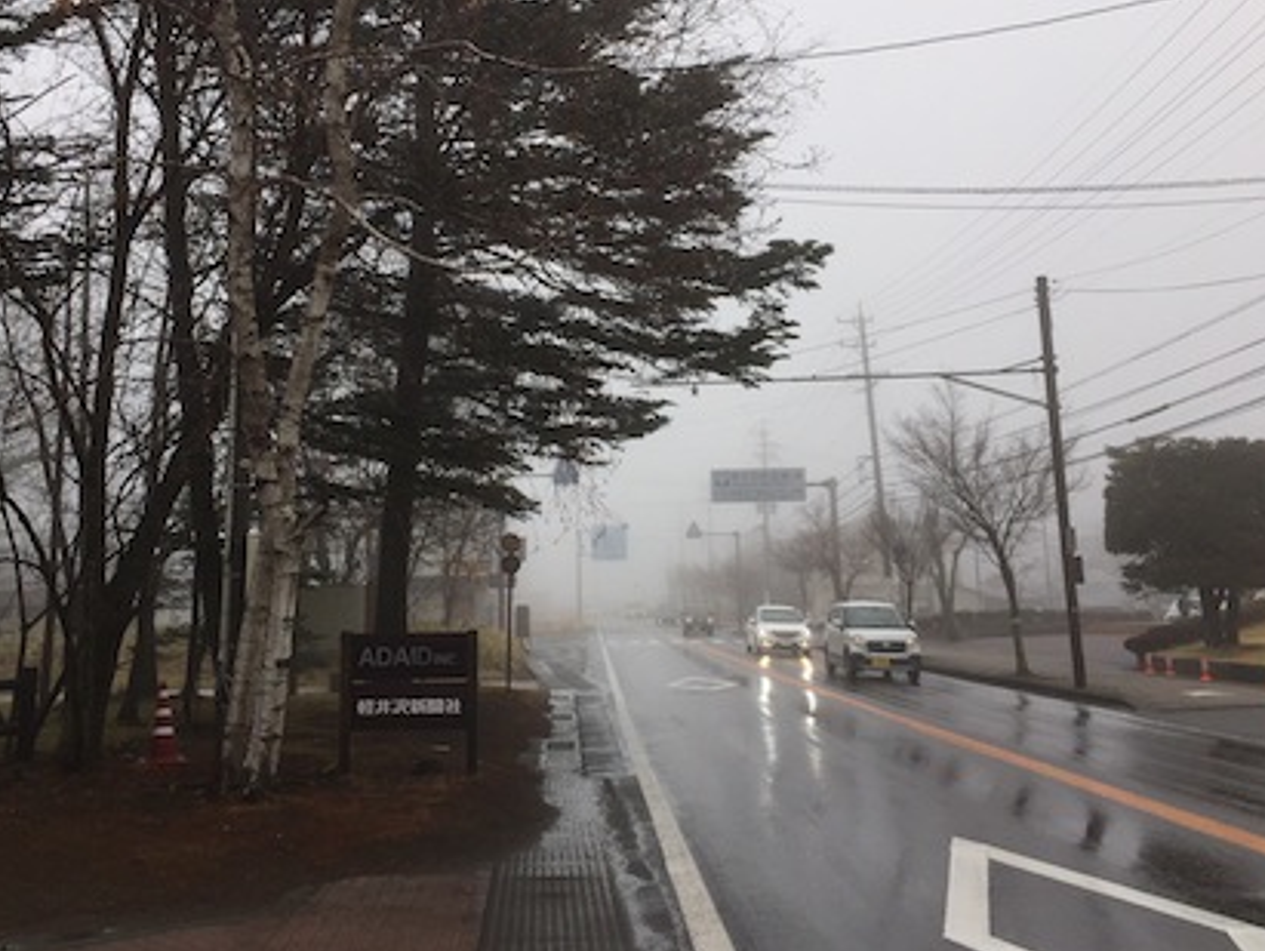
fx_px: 1317
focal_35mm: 36
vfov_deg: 39.6
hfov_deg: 51.2
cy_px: 389
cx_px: 557
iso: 32
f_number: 2.2
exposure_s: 1/760
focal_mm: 4.15
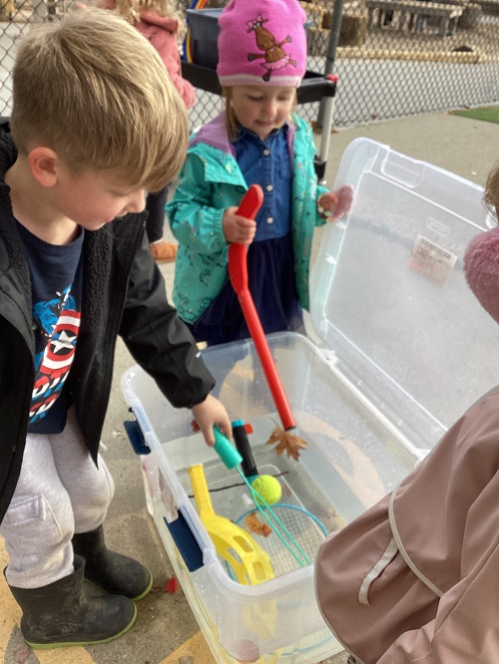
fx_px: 595
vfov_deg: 58.3
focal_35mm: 31
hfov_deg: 45.5
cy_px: 332
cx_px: 250
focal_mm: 3.3
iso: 25
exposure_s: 1/322
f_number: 2.4
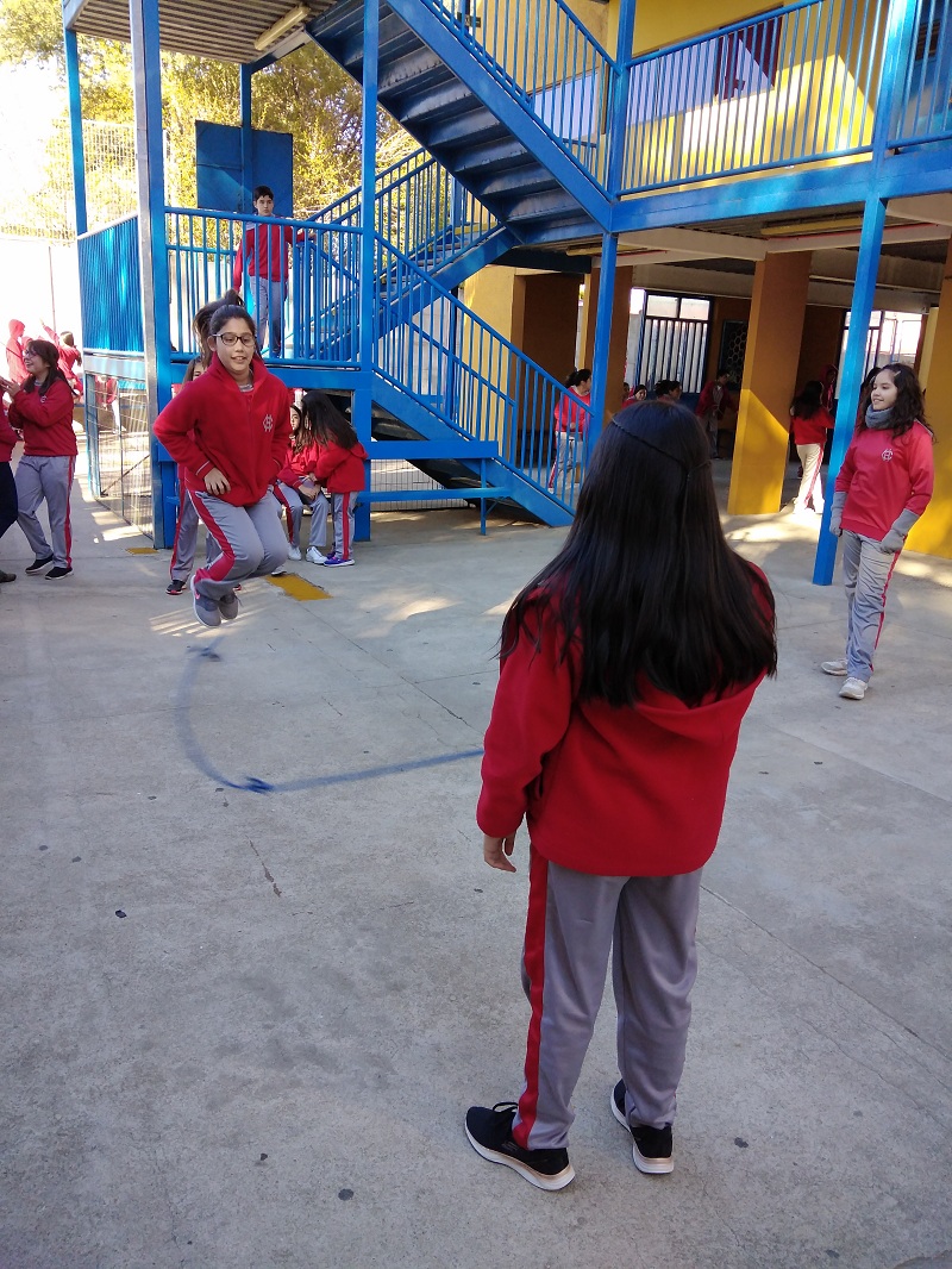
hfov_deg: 53.1
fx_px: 953
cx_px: 476
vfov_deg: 67.3
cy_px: 634
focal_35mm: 26
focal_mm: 3.6
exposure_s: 1/150
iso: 100
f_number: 1.8
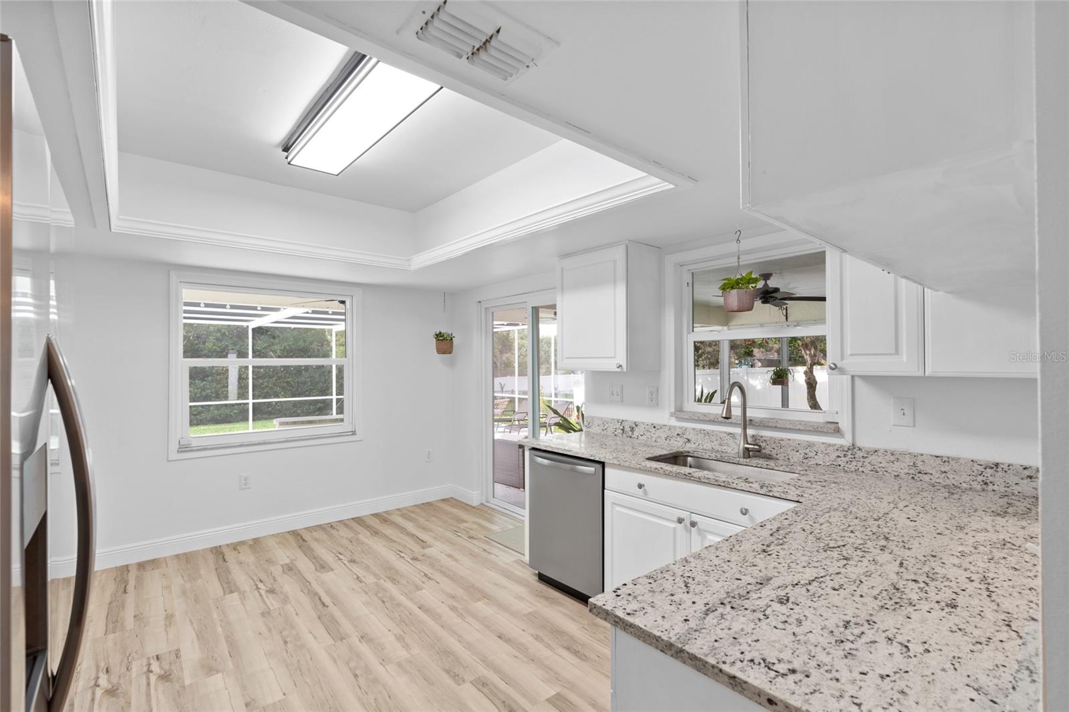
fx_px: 475
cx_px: 534
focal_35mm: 16
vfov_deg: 73.7
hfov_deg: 96.7
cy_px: 356
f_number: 9
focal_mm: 16
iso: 250
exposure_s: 1/1.67
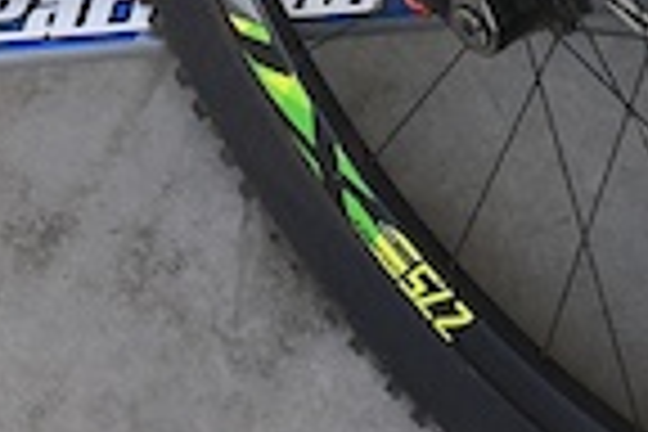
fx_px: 3024
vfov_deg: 7.3
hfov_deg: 12.2
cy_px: -806
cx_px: 99
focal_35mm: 168
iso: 25
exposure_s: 1/229
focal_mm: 4.15
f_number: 2.2
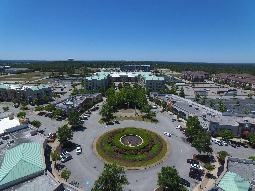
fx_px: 147
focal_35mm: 20
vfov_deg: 66.0
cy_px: 96
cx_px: 128
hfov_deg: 81.7
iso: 100
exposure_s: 1/1337
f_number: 2.8
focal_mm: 3.61
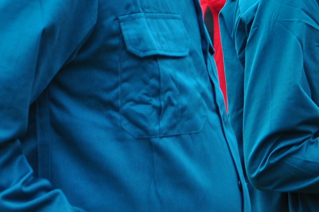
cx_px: 578
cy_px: -69
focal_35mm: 219
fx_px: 1938
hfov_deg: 9.0
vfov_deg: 6.2
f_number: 5.6
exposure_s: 1/320
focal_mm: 34
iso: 400
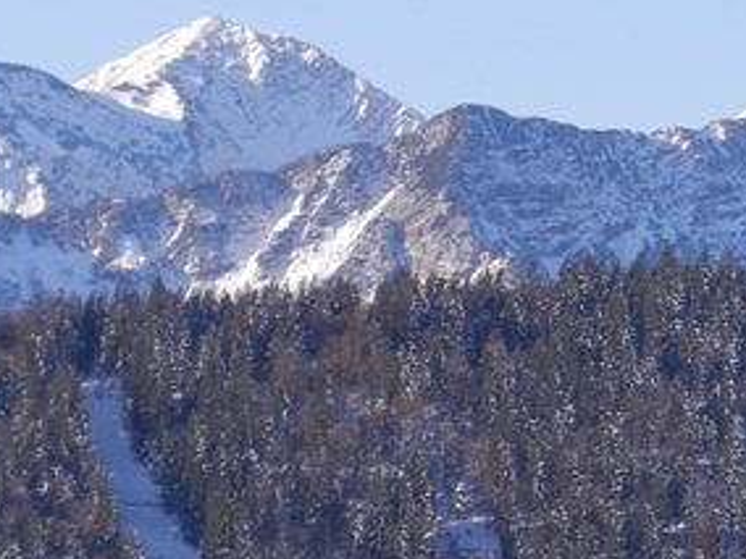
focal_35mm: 489
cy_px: 186
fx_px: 10538
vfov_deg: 3.0
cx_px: 596
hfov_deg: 4.1
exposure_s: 1/640
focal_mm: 39.1
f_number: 5.3
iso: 160
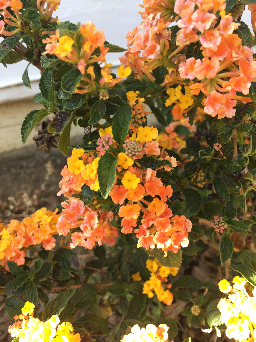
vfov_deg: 61.7
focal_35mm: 29
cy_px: 171
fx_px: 286
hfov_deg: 48.2
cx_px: 128
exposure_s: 1/120
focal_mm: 4.15
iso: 40
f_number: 2.2
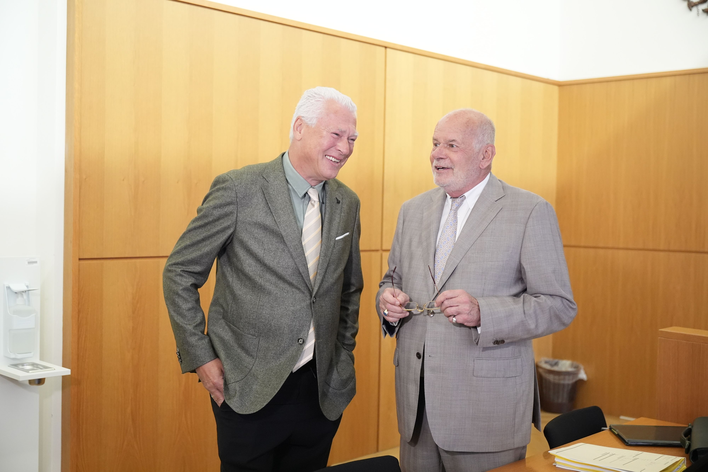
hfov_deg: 44.5
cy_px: 236
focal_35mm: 44
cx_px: 354
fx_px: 865
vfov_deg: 30.5
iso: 4000
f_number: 2.8
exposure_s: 1/320
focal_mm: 44
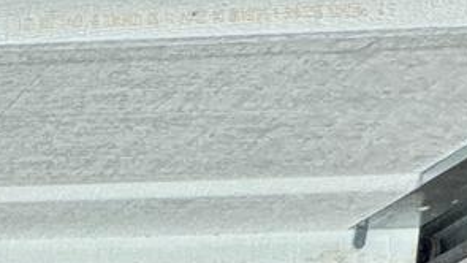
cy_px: 1036
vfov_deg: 7.8
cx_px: -804
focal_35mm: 106
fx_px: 1313
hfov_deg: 12.6
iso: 100
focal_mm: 2.22
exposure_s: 1/120
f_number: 2.2
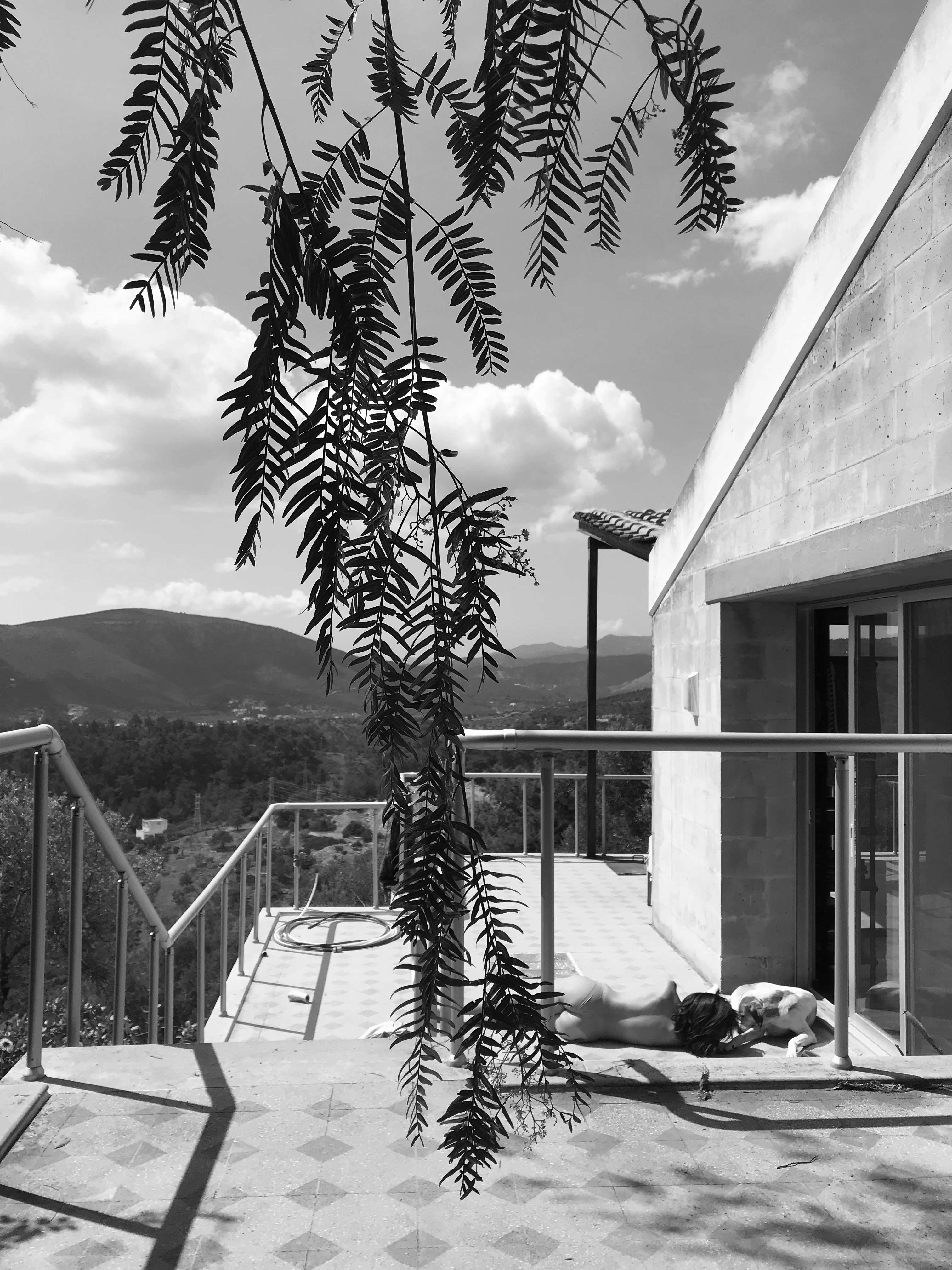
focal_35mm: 28
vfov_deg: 63.4
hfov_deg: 49.7
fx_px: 1027
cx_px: 476
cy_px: 635
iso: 20
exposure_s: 1/4566
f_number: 1.8
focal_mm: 3.99
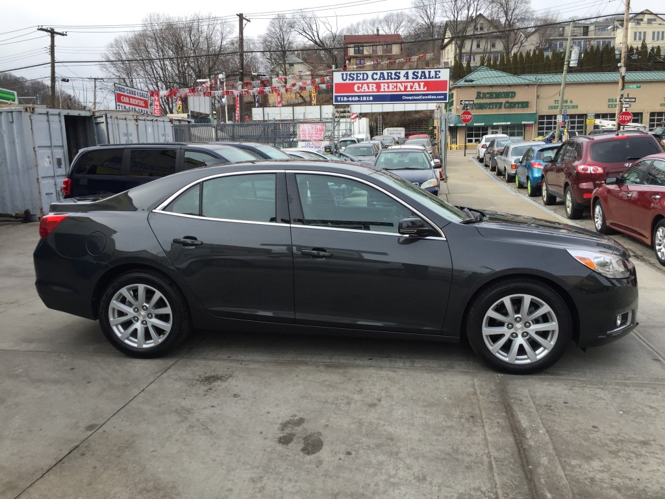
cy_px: 250
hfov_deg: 61.7
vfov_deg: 48.2
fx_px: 557
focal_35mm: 29
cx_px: 332
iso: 32
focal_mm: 4.15
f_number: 2.2
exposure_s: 1/879
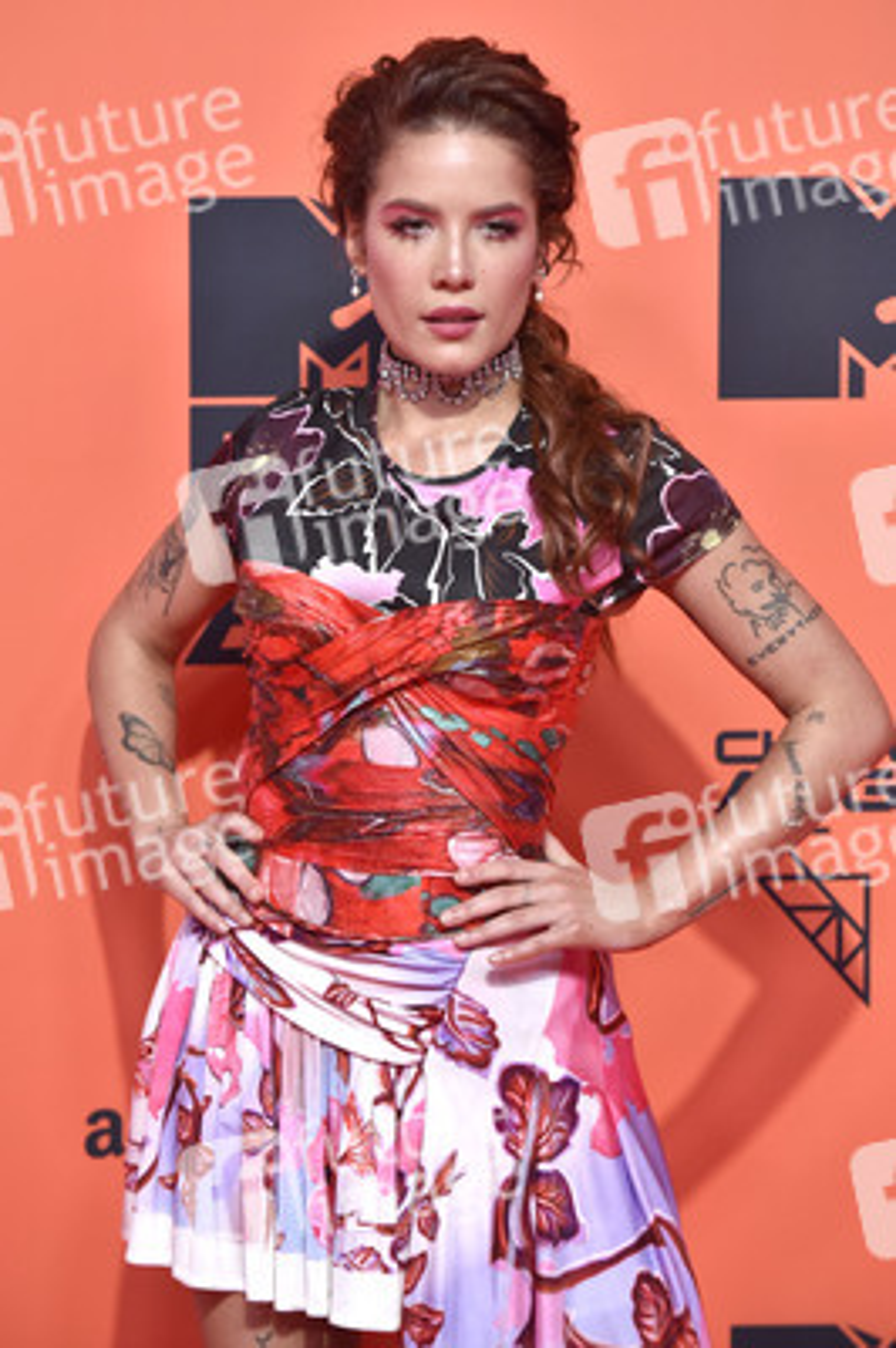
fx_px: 5048
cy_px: 674
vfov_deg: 15.2
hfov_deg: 10.1
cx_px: 448
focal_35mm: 135
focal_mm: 135
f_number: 4.5
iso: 2000
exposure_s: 1/250
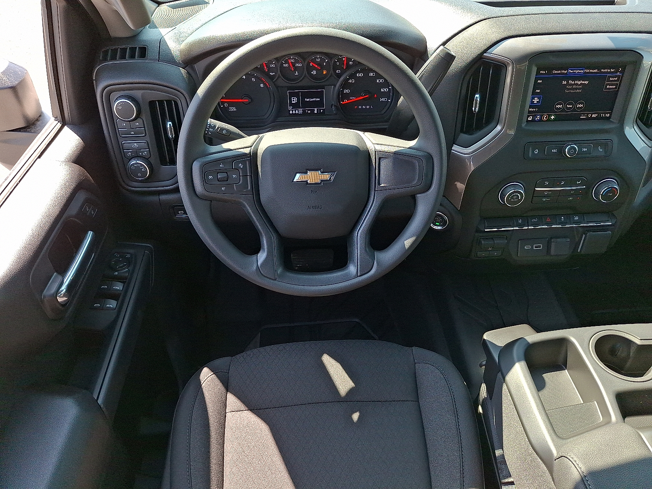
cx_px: 326
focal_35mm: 25
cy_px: 244
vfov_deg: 54.9
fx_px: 471
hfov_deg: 69.4
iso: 30
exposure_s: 1/278
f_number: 1.8
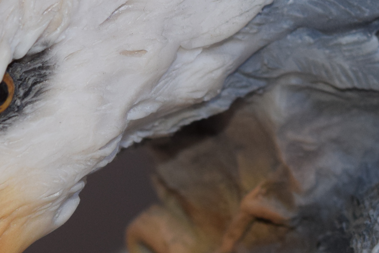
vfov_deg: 4.8
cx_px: 217
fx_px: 2986
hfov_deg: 7.3
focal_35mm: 284
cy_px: 15
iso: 640
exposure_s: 1/60
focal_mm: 55
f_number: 5.6
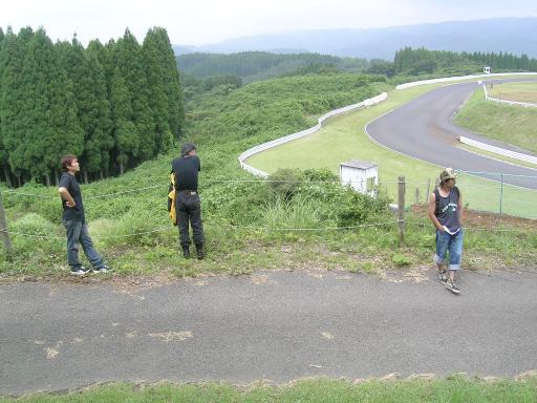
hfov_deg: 52.6
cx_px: 268
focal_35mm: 35
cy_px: 202
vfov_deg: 40.7
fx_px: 543
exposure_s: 1/162
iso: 50
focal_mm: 5.4
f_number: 4.8
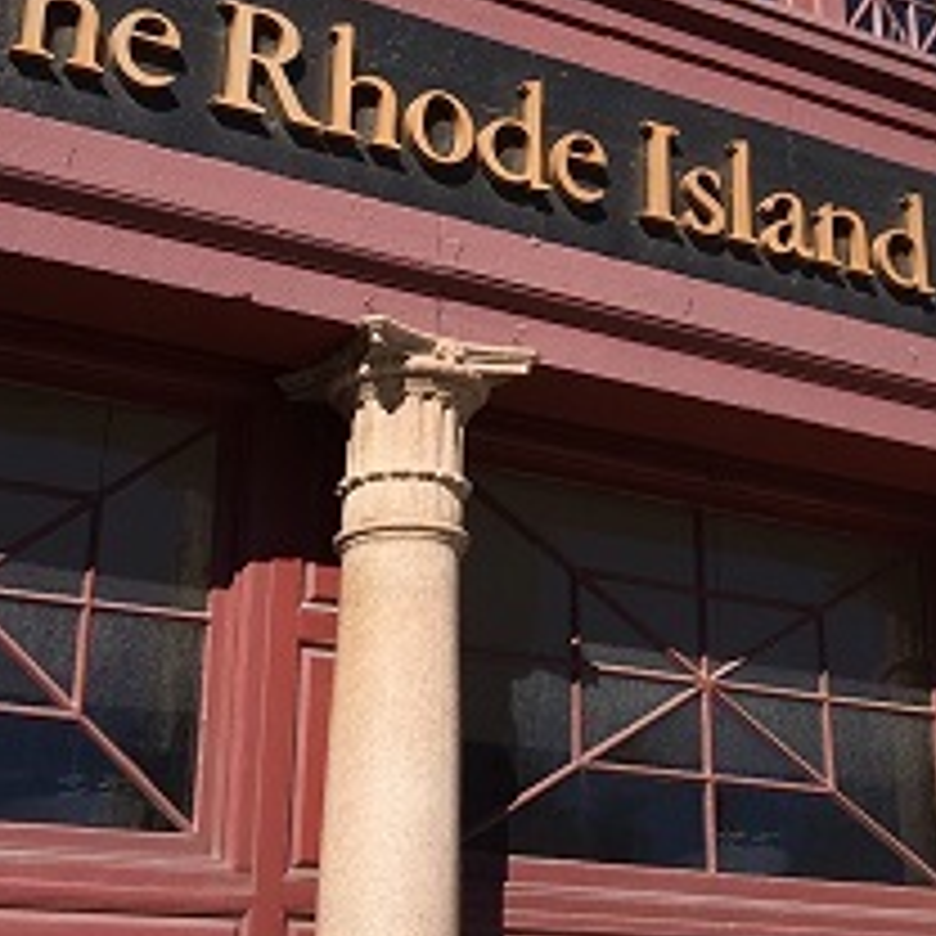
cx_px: 945
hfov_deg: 20.9
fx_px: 2447
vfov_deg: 21.1
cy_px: 43
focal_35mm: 80
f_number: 2.2
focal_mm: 4.15
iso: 25
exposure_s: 1/1479
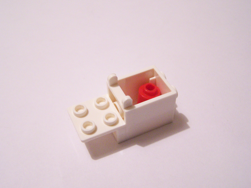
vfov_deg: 30.3
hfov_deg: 39.7
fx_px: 348
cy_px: 94
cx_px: 126
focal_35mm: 48
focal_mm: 8
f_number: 3
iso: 400
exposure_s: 1/15
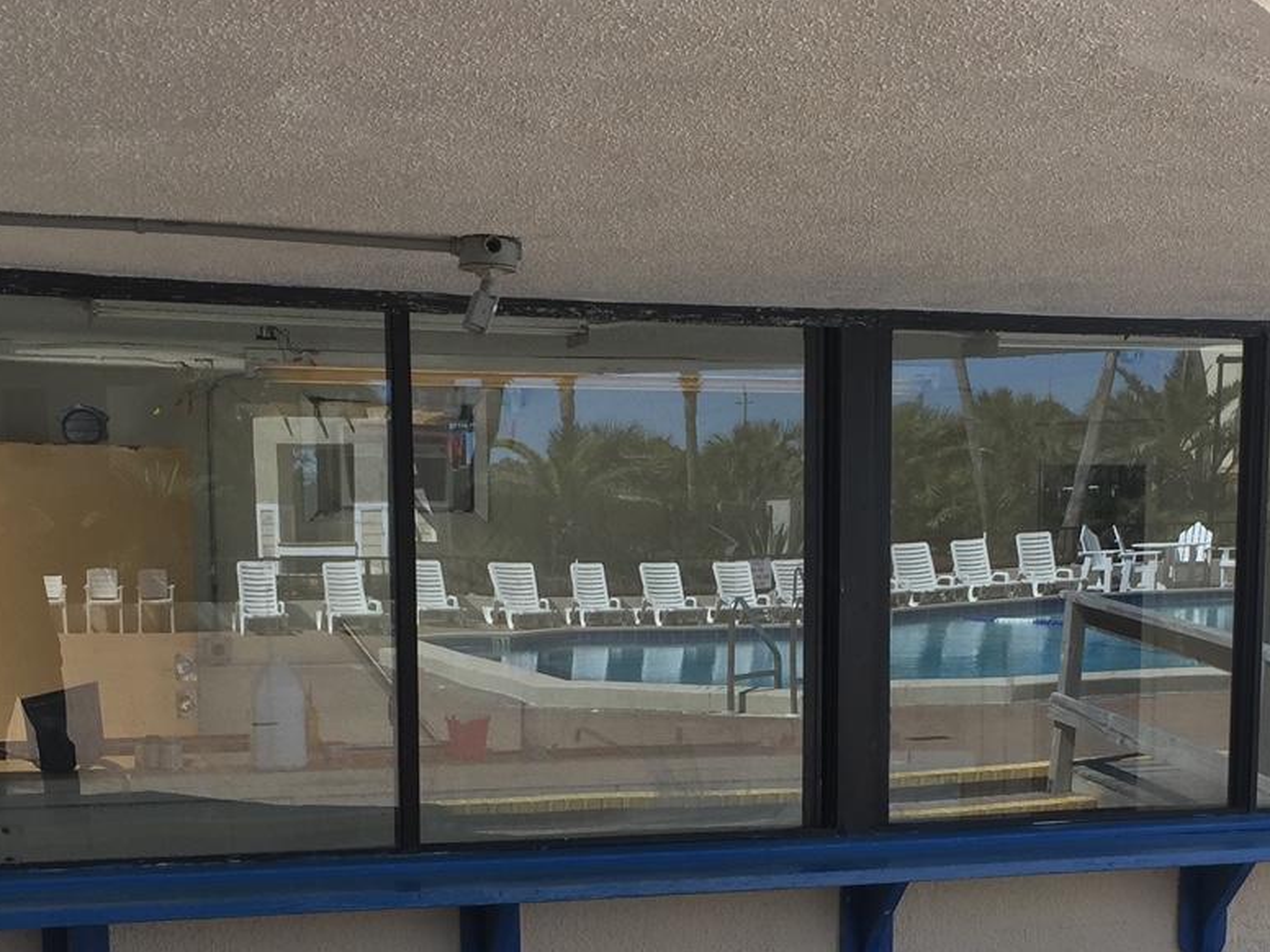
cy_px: 857
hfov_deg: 31.5
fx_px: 2238
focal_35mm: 61
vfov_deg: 23.4
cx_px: 800
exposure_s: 1/638
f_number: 2.2
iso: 32
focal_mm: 4.15
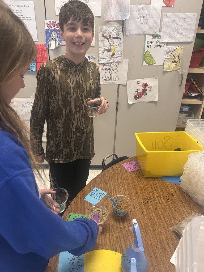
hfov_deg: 53.1
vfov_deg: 67.3
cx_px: 102
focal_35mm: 26
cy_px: 136
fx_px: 204
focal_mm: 5.7
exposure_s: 1/60
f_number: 1.5
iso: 100
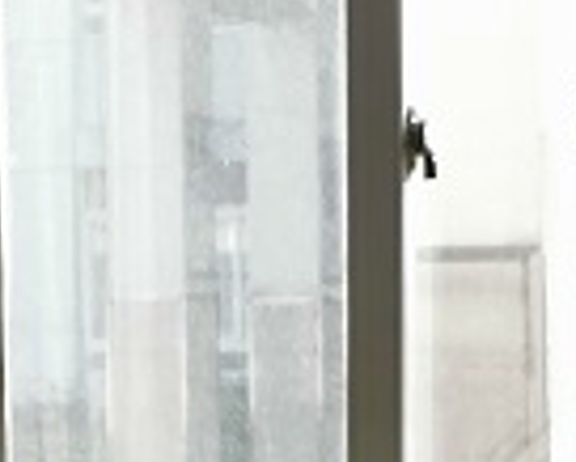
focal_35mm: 177
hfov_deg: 10.5
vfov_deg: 8.7
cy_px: 174
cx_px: -305
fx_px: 3020
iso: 50
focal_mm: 5.58
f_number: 1.8
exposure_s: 1/499
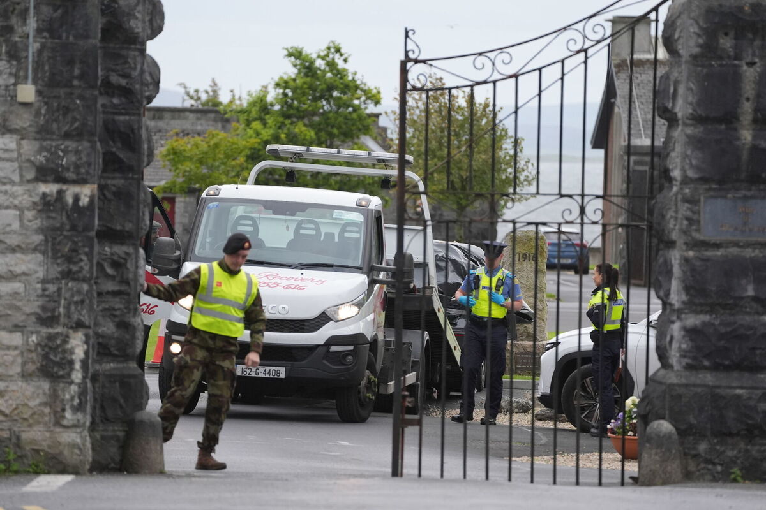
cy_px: 255
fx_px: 6447
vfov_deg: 4.5
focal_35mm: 303
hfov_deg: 6.8
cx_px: 383
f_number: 5.6
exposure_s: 1/3200
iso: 1600
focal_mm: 303
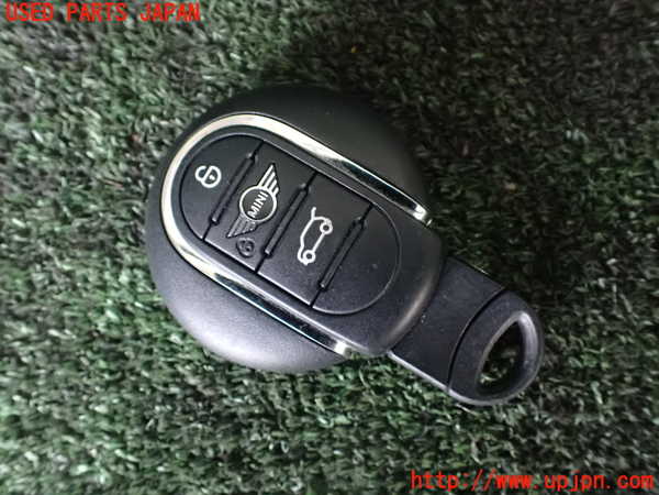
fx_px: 571
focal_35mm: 30
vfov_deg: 46.8
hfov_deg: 60.0
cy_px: 248
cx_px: 330
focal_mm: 5.4
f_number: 2.3
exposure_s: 1/30
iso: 1600
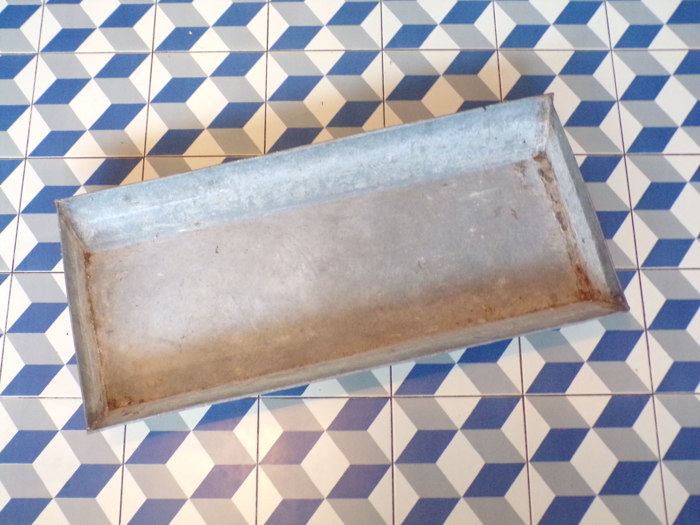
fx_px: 748
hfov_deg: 50.1
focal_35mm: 37
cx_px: 350
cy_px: 262
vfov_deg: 38.7
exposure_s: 1/14
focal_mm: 6.6
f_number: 3.3
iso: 800
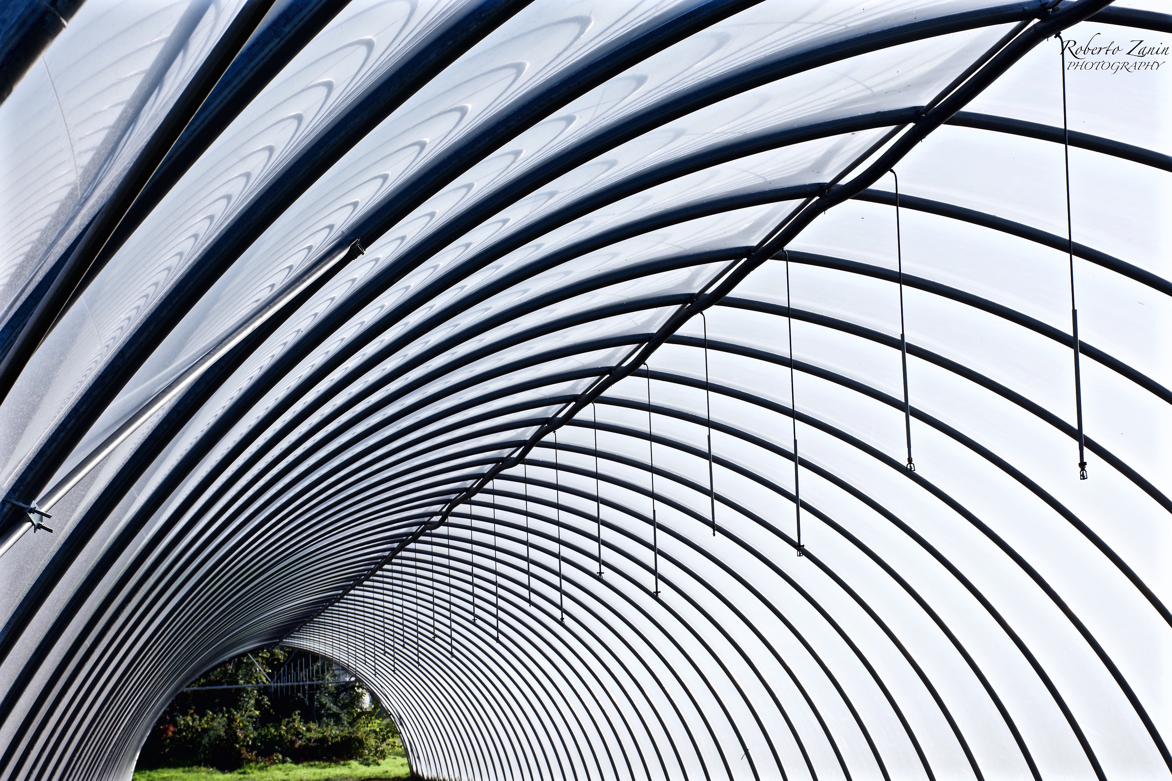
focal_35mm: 78
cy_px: 390
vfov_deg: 17.5
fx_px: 2539
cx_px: 586
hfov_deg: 26.0
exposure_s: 1/125
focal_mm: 52
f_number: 14
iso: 100
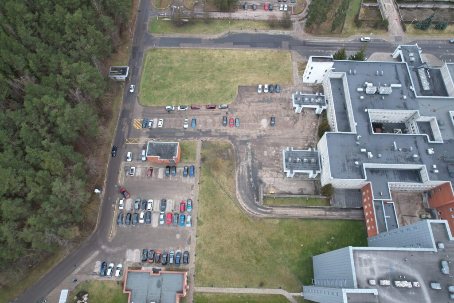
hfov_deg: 78.6
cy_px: 152
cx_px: 227
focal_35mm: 22
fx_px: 277
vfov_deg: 57.2
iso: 100
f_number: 2.8
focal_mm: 8.38
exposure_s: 1/80
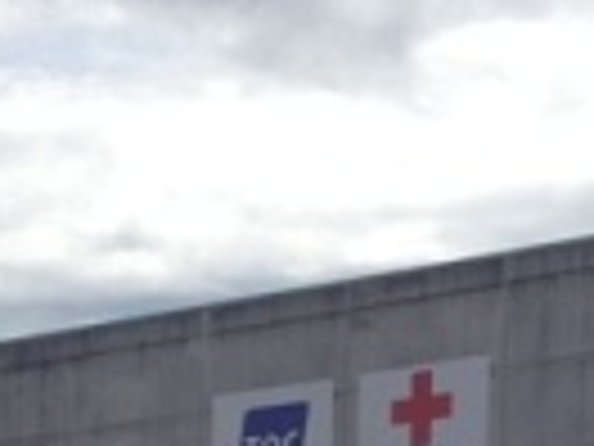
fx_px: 3432
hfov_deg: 9.8
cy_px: 1225
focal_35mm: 200
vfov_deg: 6.8
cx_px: -99
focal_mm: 4.12
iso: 50
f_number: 2.4
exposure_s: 1/2584
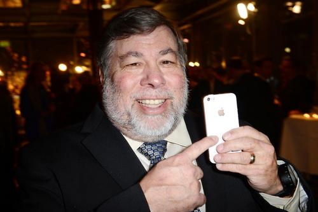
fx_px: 318
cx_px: 159
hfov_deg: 53.1
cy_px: 106
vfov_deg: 36.8
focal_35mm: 36
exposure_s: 1/20
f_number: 5.6
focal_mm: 36
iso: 800
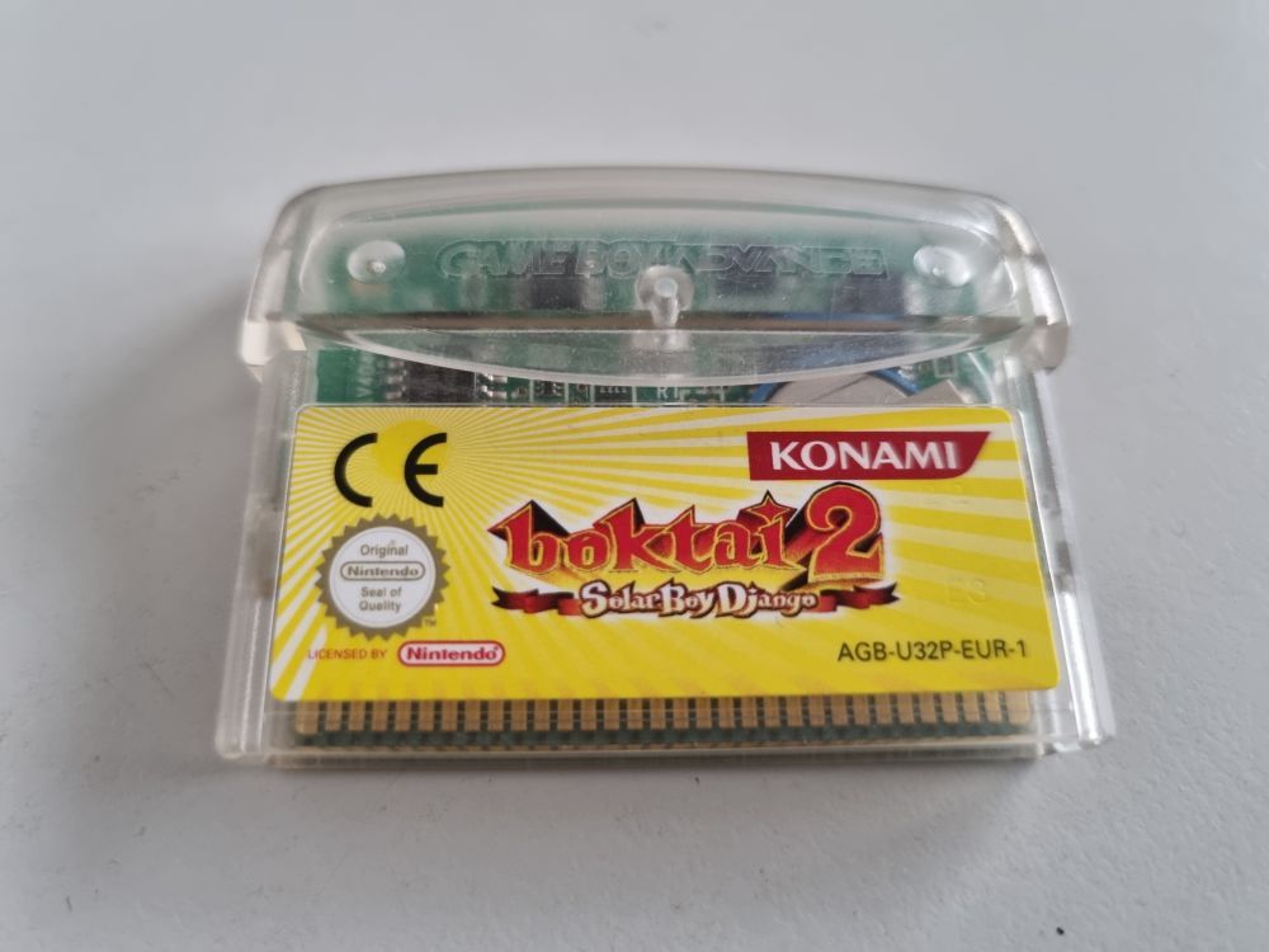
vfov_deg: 53.1
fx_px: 953
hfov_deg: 67.3
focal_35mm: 26
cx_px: 634
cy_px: 476
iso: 500
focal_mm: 5.4
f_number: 1.8
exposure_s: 1/50
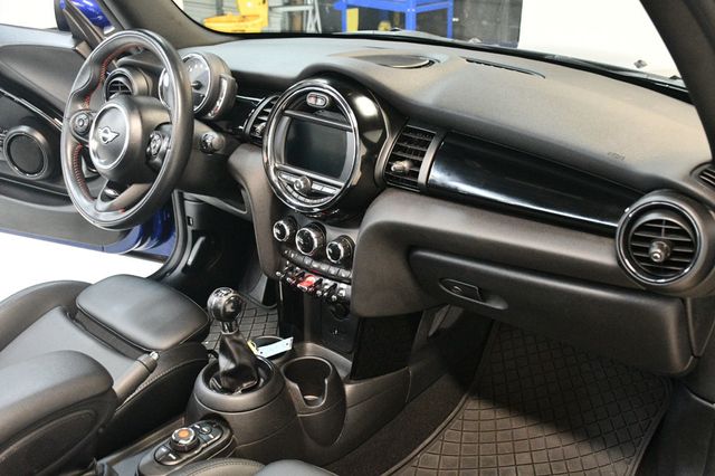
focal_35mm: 36
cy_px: 238
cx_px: 358
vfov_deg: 36.8
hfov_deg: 53.2
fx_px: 715
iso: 5600
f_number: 3.8
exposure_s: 1/60
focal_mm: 24
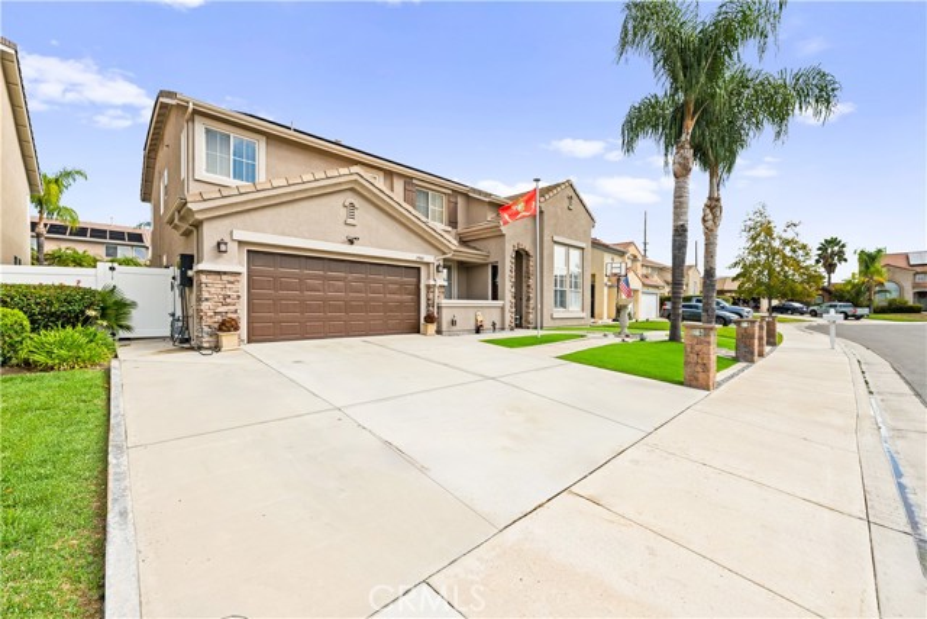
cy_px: 310
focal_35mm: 14
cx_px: 464
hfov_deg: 104.2
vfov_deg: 81.2
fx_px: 361
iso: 125
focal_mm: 14
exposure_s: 1/320
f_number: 8
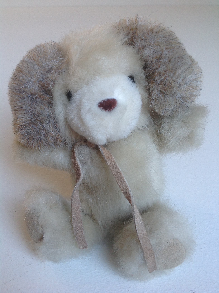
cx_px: 110
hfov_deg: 40.6
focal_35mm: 35
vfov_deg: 52.7
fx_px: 296
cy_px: 146
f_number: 2.4
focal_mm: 4.28
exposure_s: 1/20
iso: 50
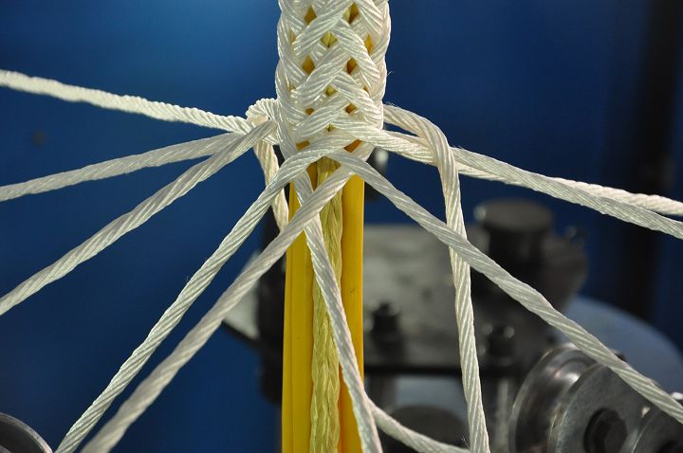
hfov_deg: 13.1
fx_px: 2984
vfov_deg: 8.7
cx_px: 342
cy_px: 226
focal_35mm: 158
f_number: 5.6
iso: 1100
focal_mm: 105
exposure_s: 1/30
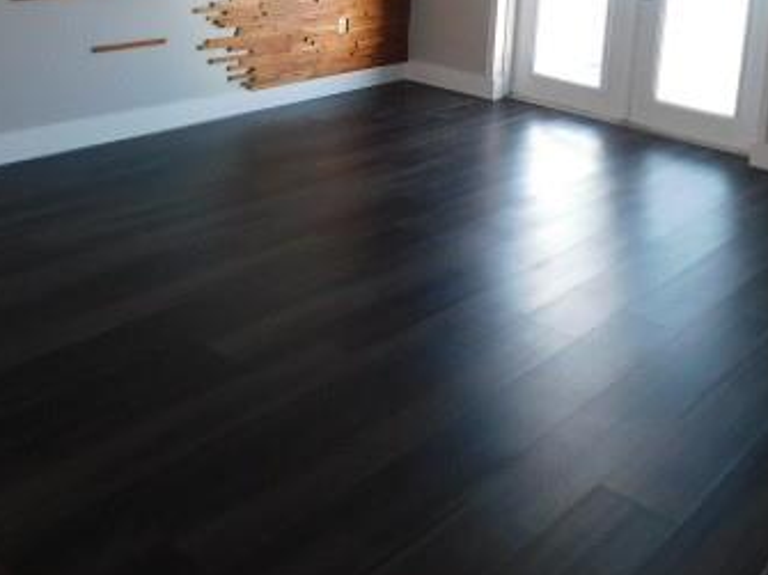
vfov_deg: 31.3
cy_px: 53
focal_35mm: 44
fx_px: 976
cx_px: 426
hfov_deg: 42.9
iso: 250
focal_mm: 4
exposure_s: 1/30
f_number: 3
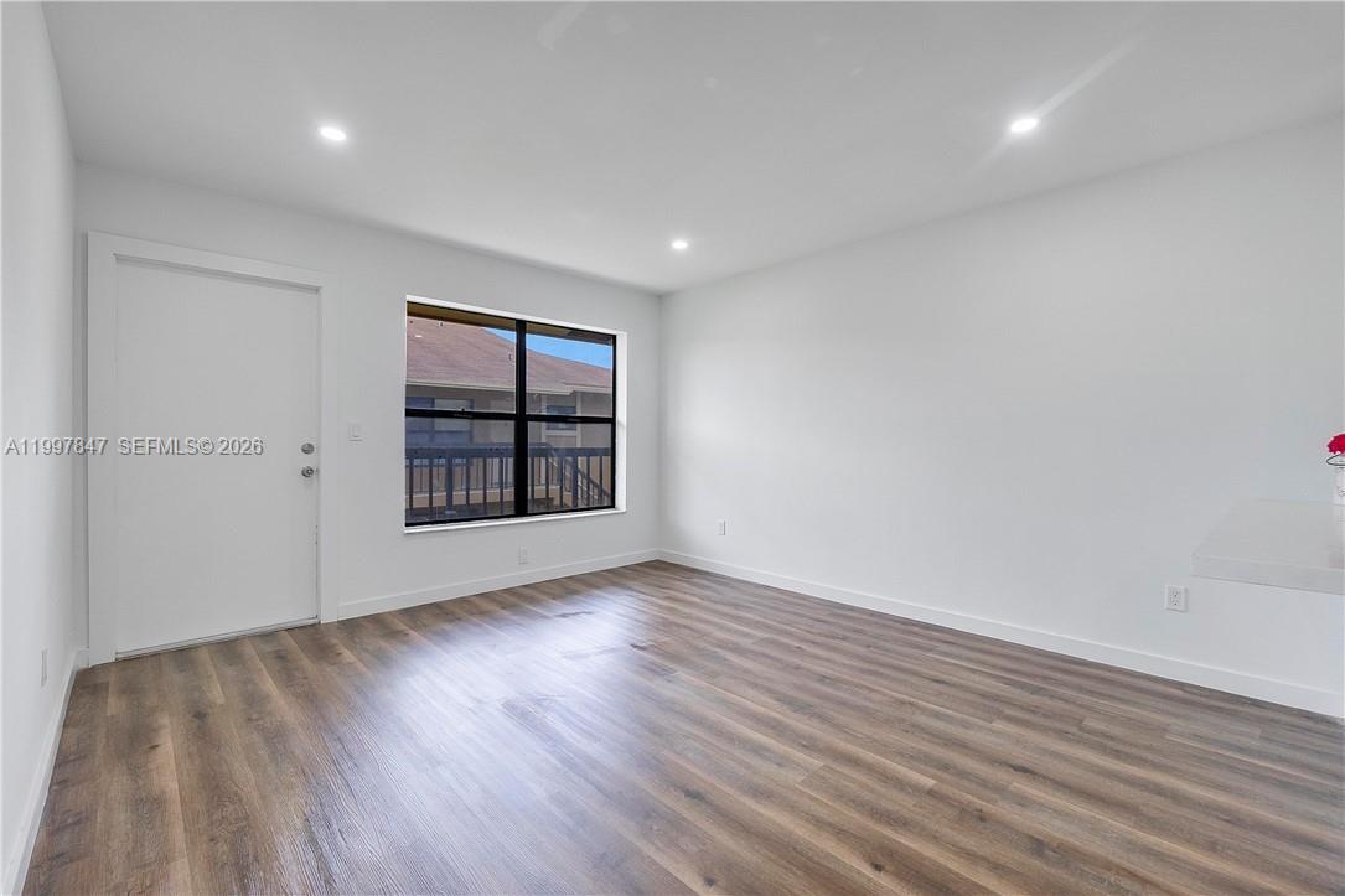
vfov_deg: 77.3
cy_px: 448
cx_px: 672
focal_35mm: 15
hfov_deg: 100.4
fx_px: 560
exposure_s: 1/160
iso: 250
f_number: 8
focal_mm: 10
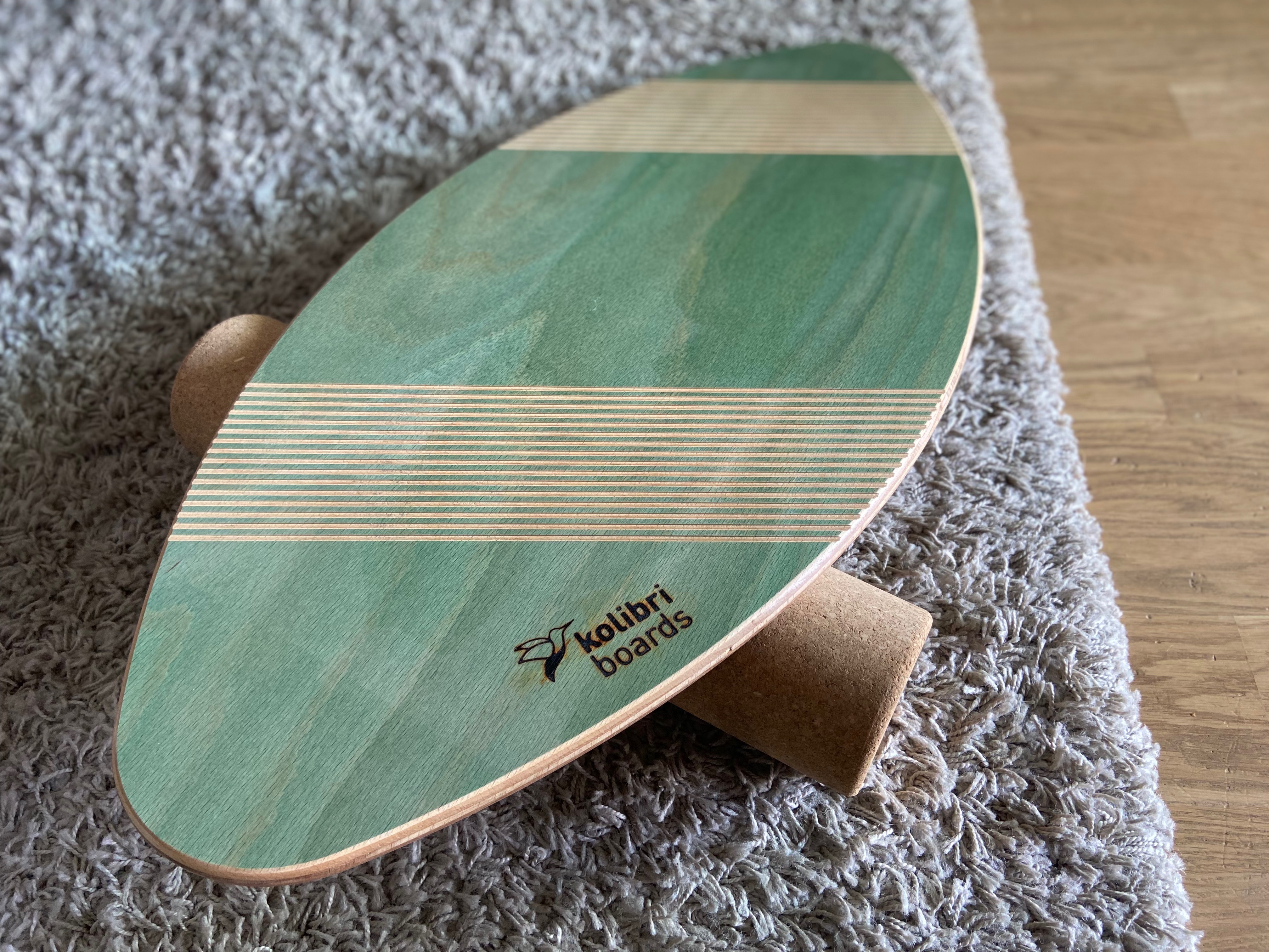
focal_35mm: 26
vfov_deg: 53.1
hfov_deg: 67.3
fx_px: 953
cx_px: 634
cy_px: 476
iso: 125
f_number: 1.8
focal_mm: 4.25
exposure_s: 1/70
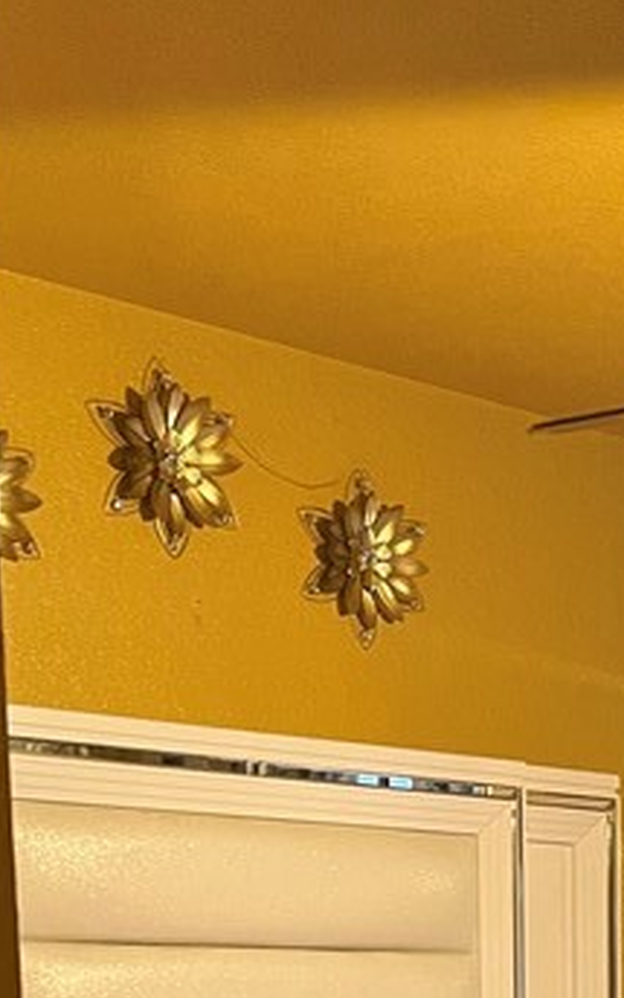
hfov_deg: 15.1
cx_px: 850
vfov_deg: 21.7
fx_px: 2231
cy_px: 1427
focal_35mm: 82
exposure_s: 1/60
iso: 250
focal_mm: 5.1
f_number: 1.6
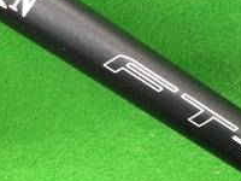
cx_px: 210
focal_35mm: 99
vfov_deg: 14.9
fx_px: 689
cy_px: 81
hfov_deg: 19.5
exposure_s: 1/30
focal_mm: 3.3
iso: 160
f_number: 2.4
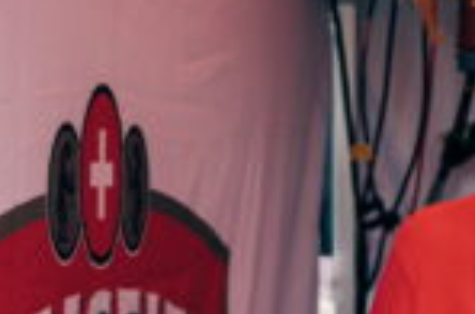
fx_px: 2897
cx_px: 1027
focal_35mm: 220
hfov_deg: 8.7
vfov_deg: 6.2
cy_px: 317
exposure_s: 1/320
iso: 100
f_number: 2.8
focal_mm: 50
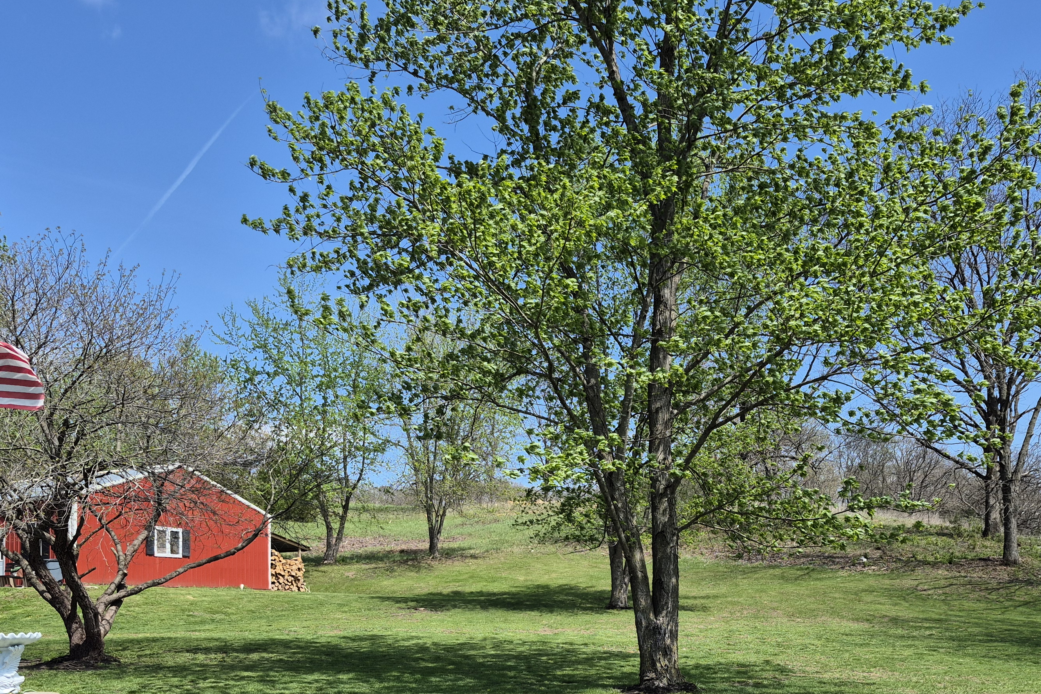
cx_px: 538
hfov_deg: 53.1
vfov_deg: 35.5
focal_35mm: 36
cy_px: 566
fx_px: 1041
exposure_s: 1/1332
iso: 25
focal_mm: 5.4
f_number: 1.8
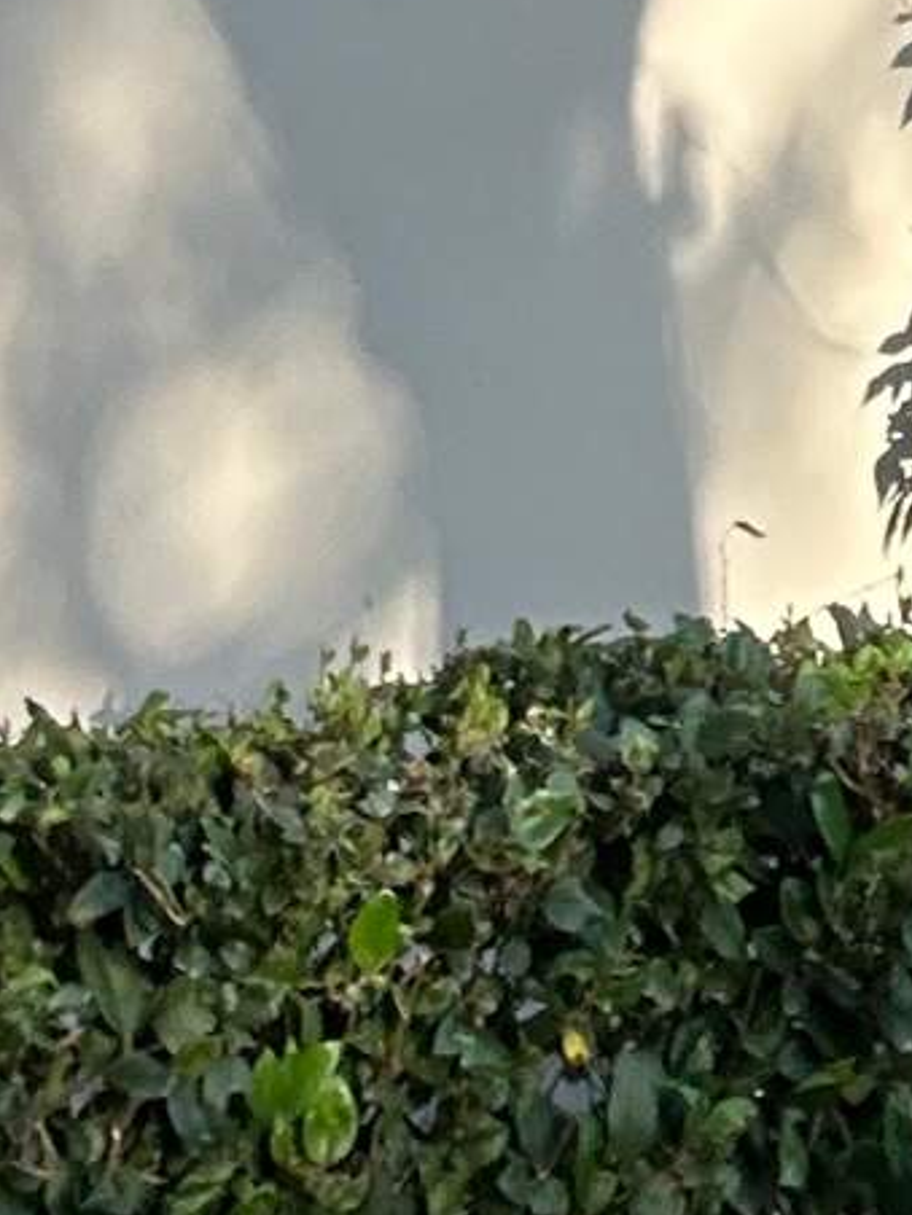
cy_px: -1290
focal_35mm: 136
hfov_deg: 10.6
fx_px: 4777
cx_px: 1243
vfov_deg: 12.6
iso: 32
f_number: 1.9
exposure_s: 1/149
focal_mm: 2.69
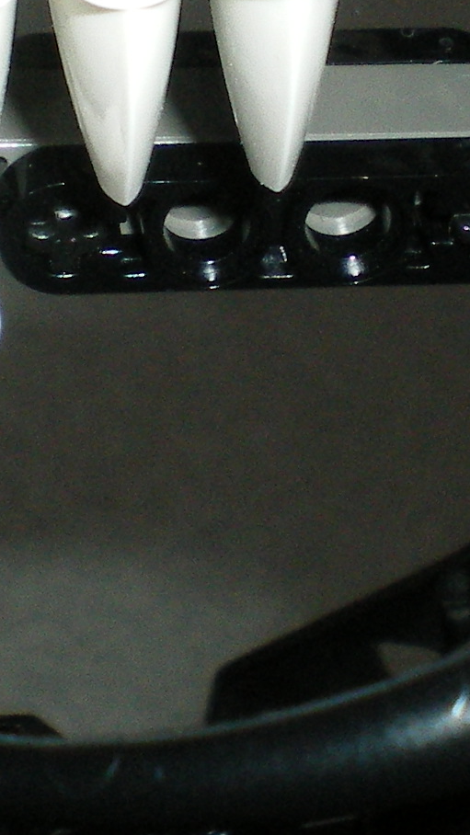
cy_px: 6
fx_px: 3123
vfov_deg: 15.0
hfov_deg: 8.6
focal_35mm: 141
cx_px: 383
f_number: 4.6
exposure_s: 1/50
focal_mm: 6.3
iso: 200
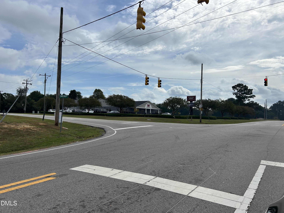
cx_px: 142
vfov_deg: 53.1
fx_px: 213
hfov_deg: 67.3
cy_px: 106
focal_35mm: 26
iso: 50
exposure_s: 1/10309
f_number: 1.5
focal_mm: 5.7
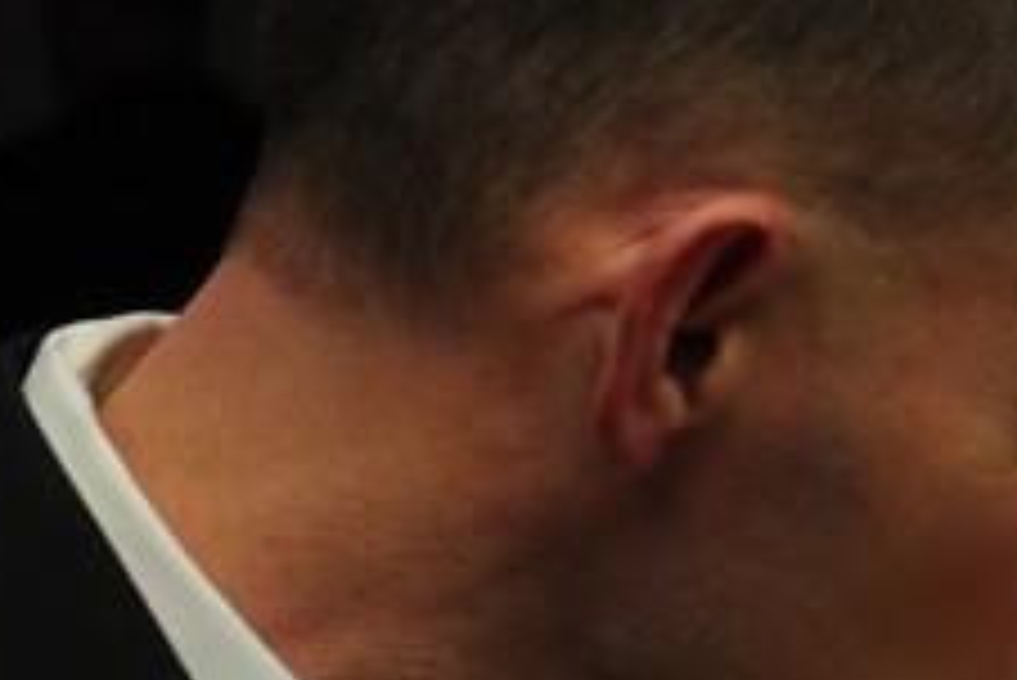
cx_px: 1030
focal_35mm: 278
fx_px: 7858
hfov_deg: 7.4
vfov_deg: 4.9
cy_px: 806
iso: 400
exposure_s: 1/50
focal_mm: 42
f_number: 4.8
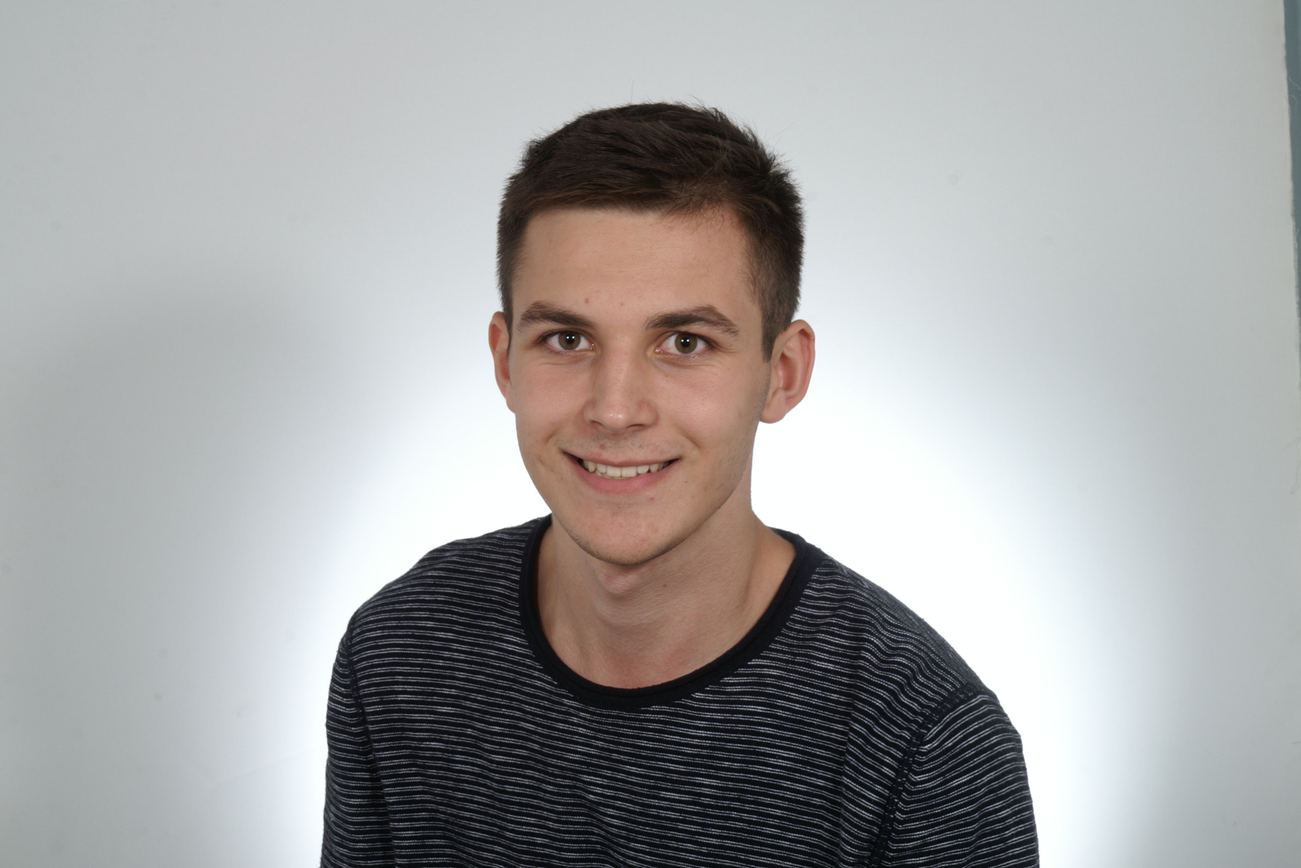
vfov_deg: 15.0
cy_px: 436
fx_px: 3288
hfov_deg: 22.4
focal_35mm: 91
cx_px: 647
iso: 100
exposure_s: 1/100
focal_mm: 60
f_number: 18
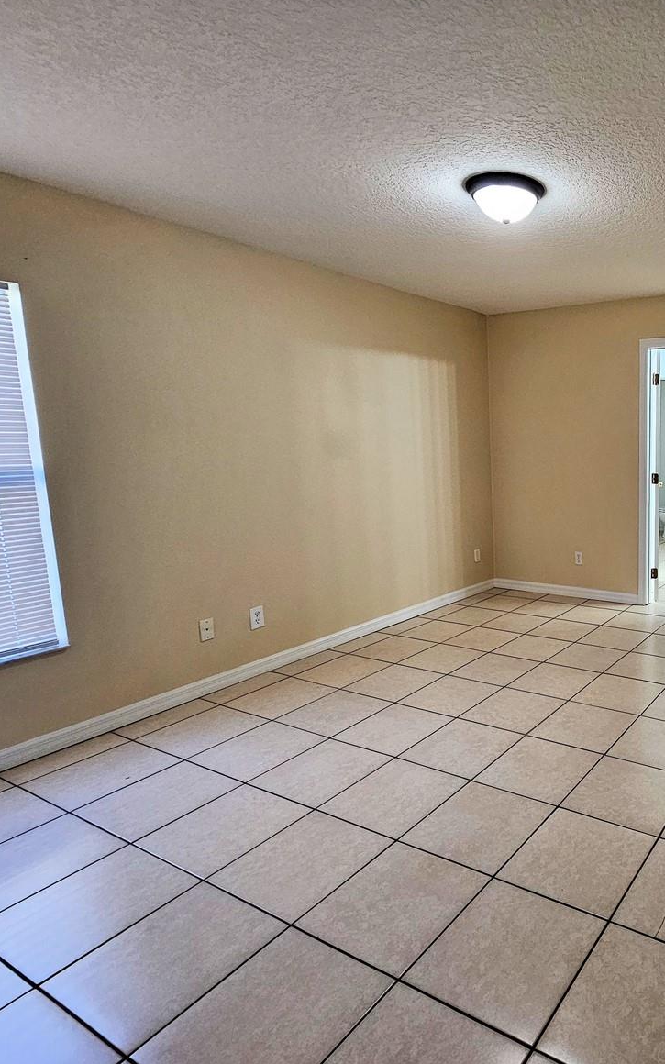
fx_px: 551
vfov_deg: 88.0
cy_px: 529
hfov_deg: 53.4
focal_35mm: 19
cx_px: 614
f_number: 2.2
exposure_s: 1/60
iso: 200
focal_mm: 2.2
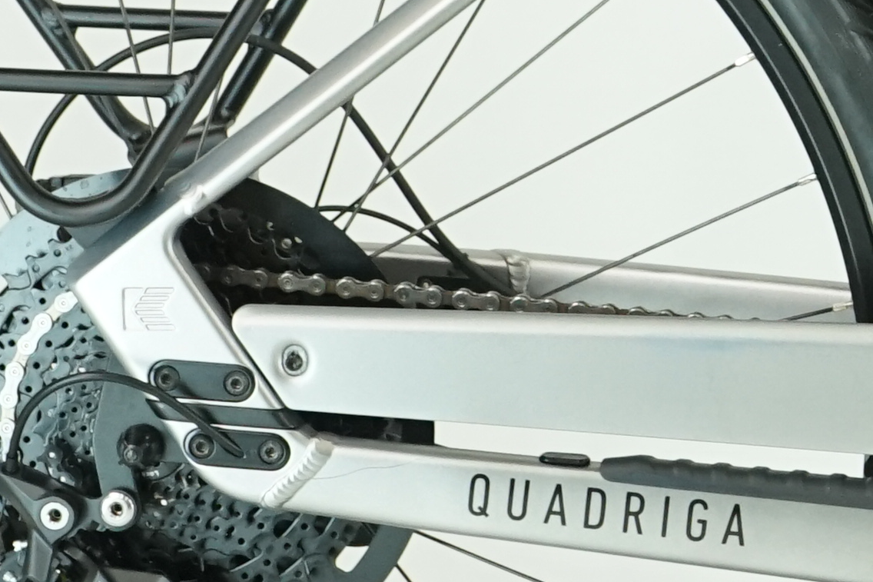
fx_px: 6789
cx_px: 1531
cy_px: -150
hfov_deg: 7.2
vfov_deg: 4.9
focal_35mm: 280
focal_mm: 53
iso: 1600
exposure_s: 1/200
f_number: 5.6
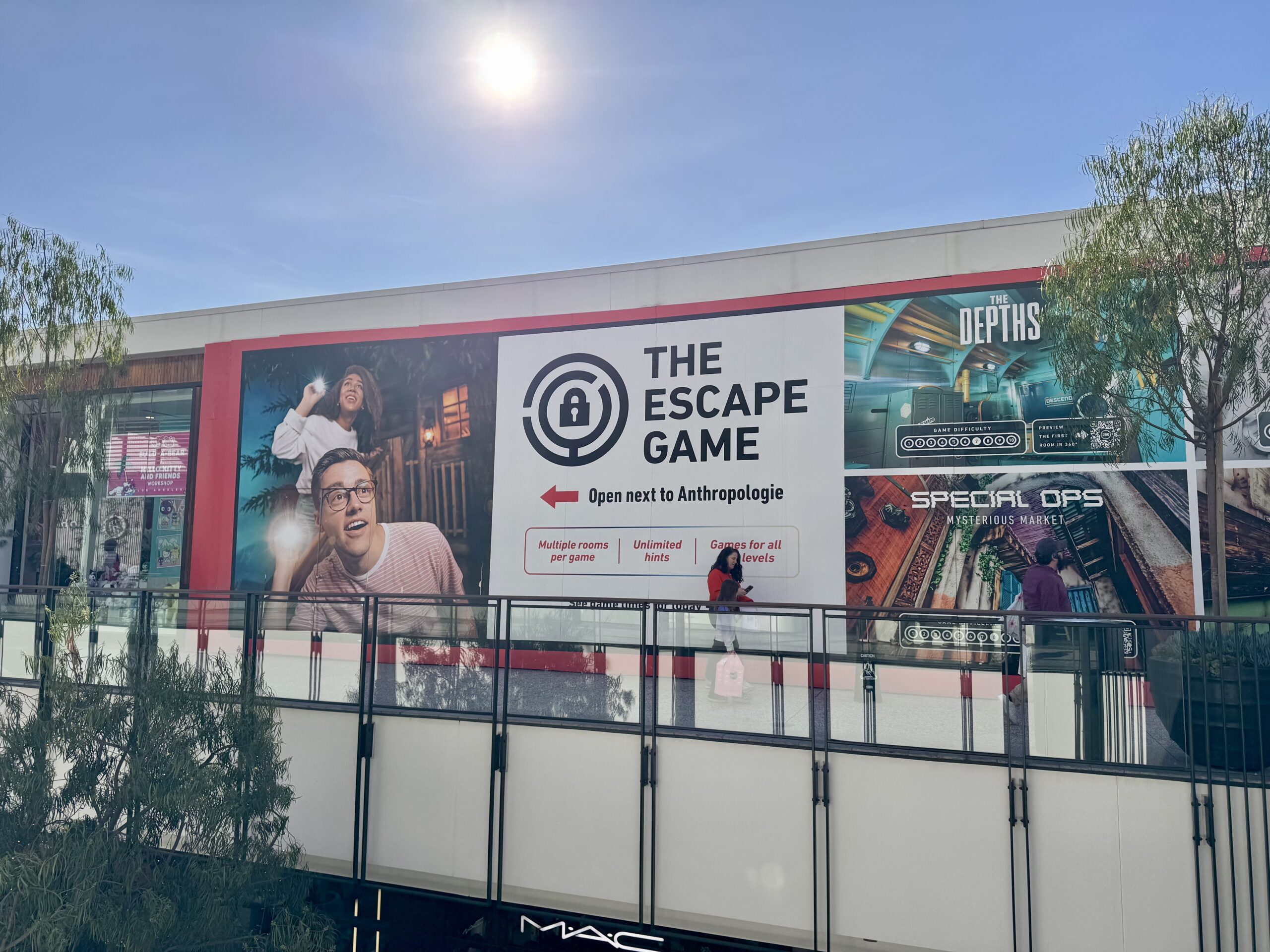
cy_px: 476
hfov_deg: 71.6
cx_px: 635
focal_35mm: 24
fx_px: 881
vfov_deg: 56.8
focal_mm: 6.76
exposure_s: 1/4950
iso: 80
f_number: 1.78
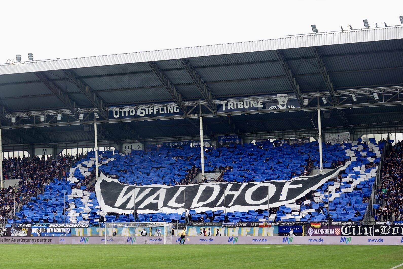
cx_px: 202
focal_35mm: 63
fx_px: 706
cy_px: 134
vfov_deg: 21.6
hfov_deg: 31.9
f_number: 4
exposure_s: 1/320
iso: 100
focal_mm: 23.09
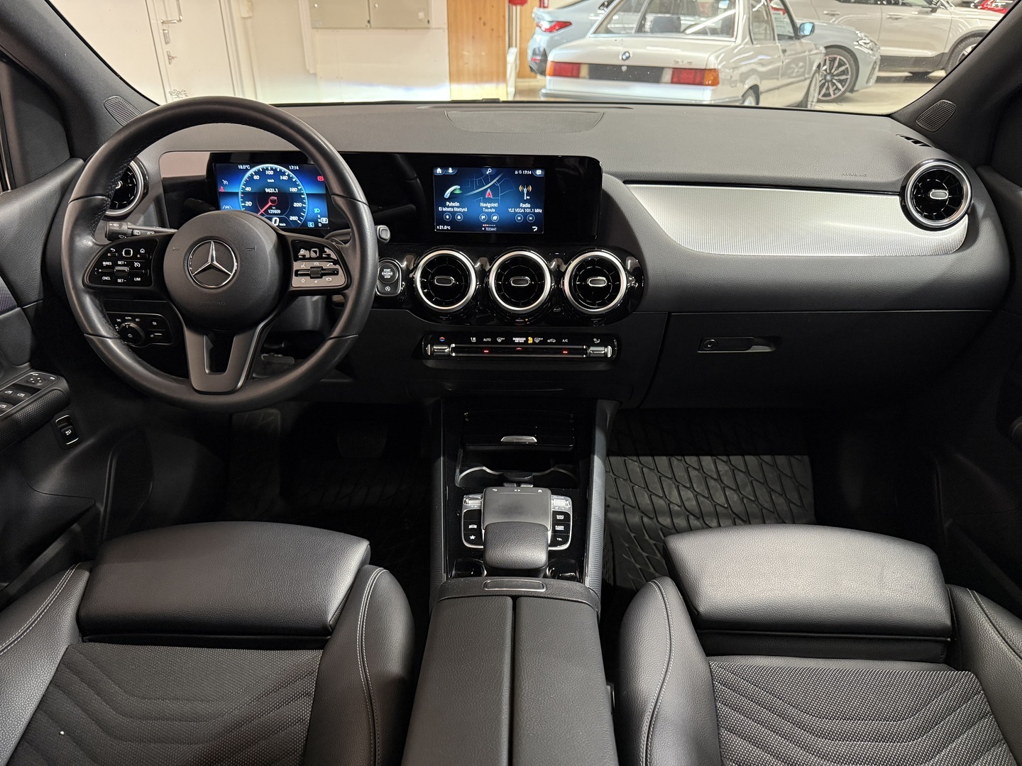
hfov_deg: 71.6
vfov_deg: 56.8
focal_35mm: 24
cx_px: 511
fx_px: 709
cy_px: 383
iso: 500
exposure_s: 1/60
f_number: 1.78
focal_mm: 6.76
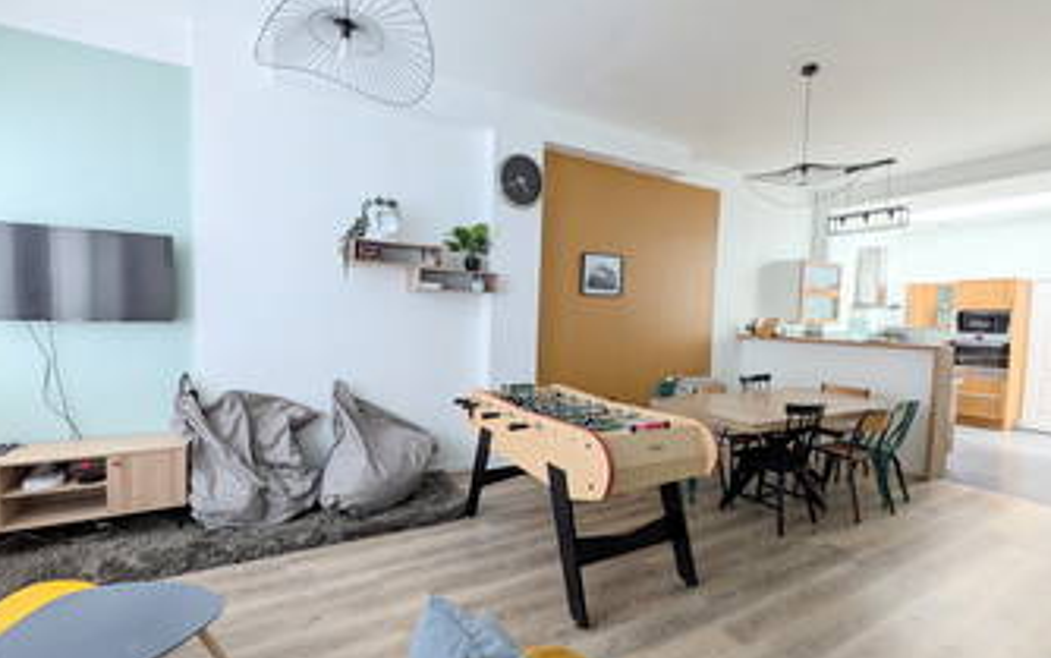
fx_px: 458
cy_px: 340
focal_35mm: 16
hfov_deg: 97.7
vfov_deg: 71.3
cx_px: 497
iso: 159
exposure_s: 1/25
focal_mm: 1.83
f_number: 2.2
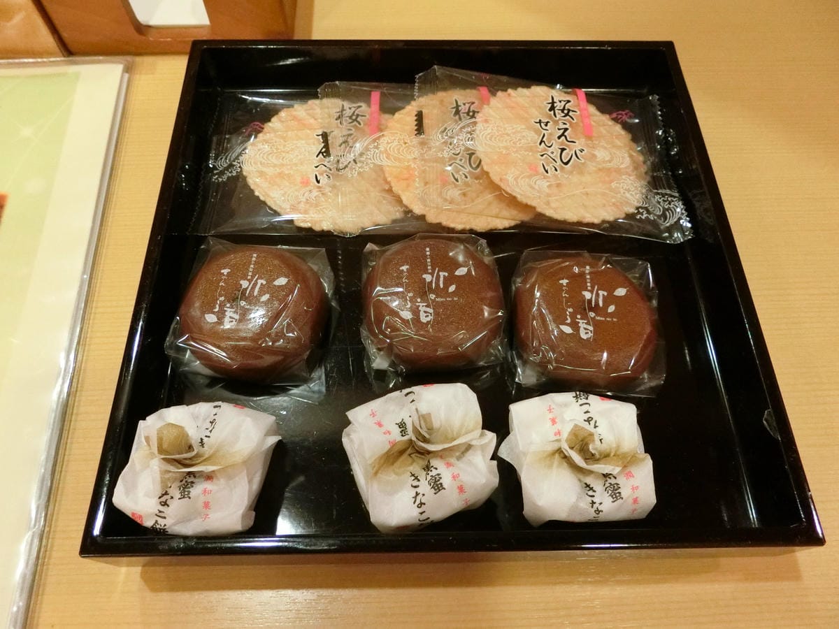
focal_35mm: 25
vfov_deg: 54.9
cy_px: 314
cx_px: 420
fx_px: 606
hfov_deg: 69.4
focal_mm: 5.4
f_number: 2.8
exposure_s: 1/30
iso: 1250
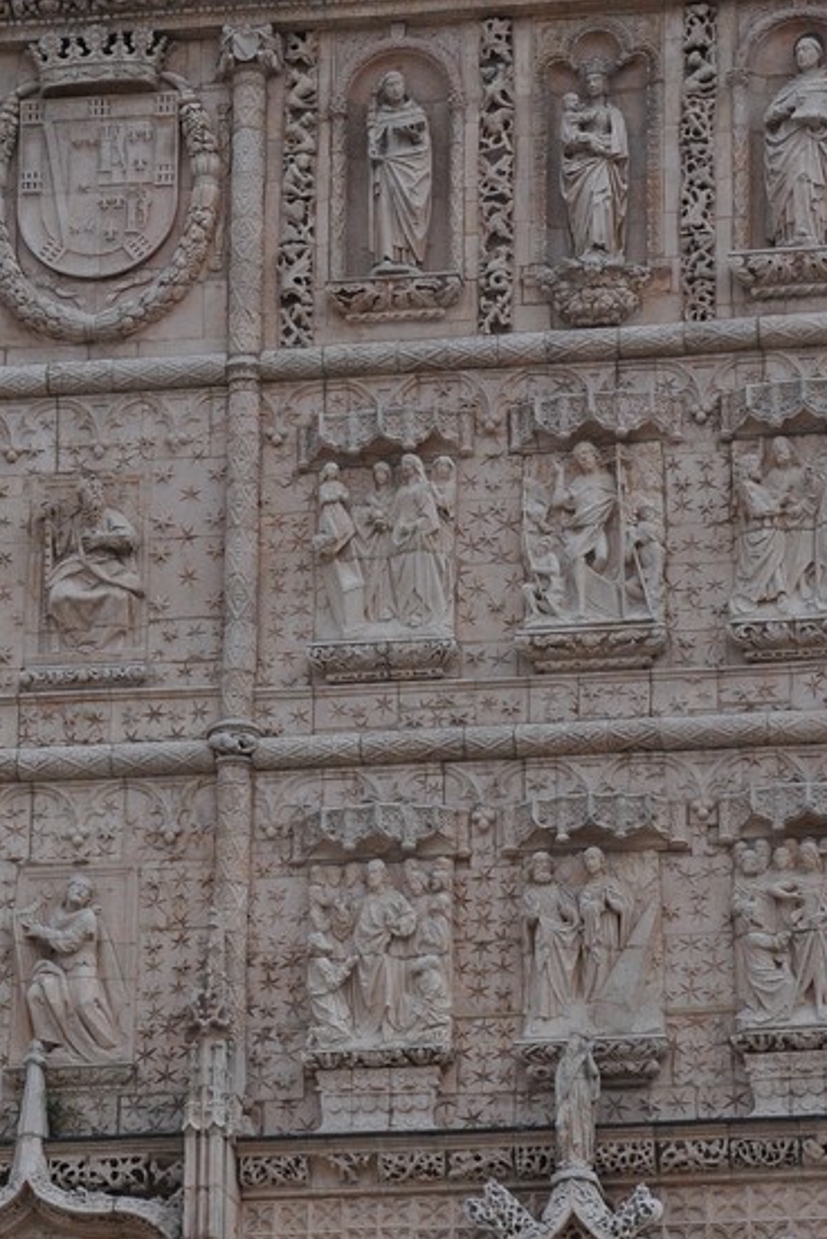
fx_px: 7467
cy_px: 546
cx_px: 391
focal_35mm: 217
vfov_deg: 9.5
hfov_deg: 6.3
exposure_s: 1/800
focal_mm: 78
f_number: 7.1
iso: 400
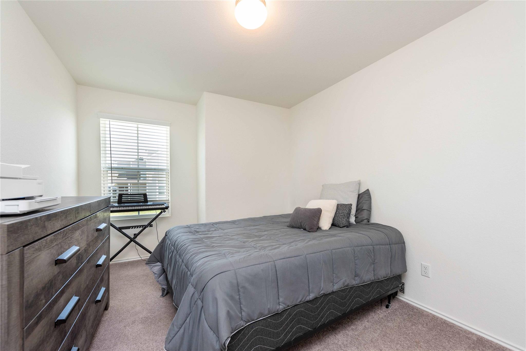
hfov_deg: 104.2
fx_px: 205
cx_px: 263
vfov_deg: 81.2
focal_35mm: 14
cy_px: 176
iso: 720
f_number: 5.6
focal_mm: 14
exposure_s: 1/125
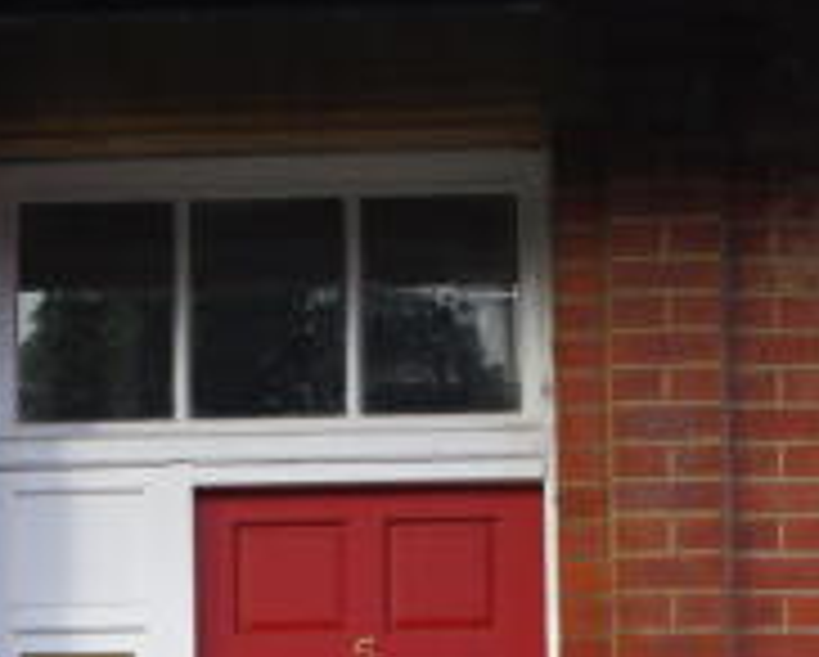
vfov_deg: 10.4
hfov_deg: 13.1
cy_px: 664
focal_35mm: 147
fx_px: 3567
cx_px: 387
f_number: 6.7
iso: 400
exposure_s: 1/250
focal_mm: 40
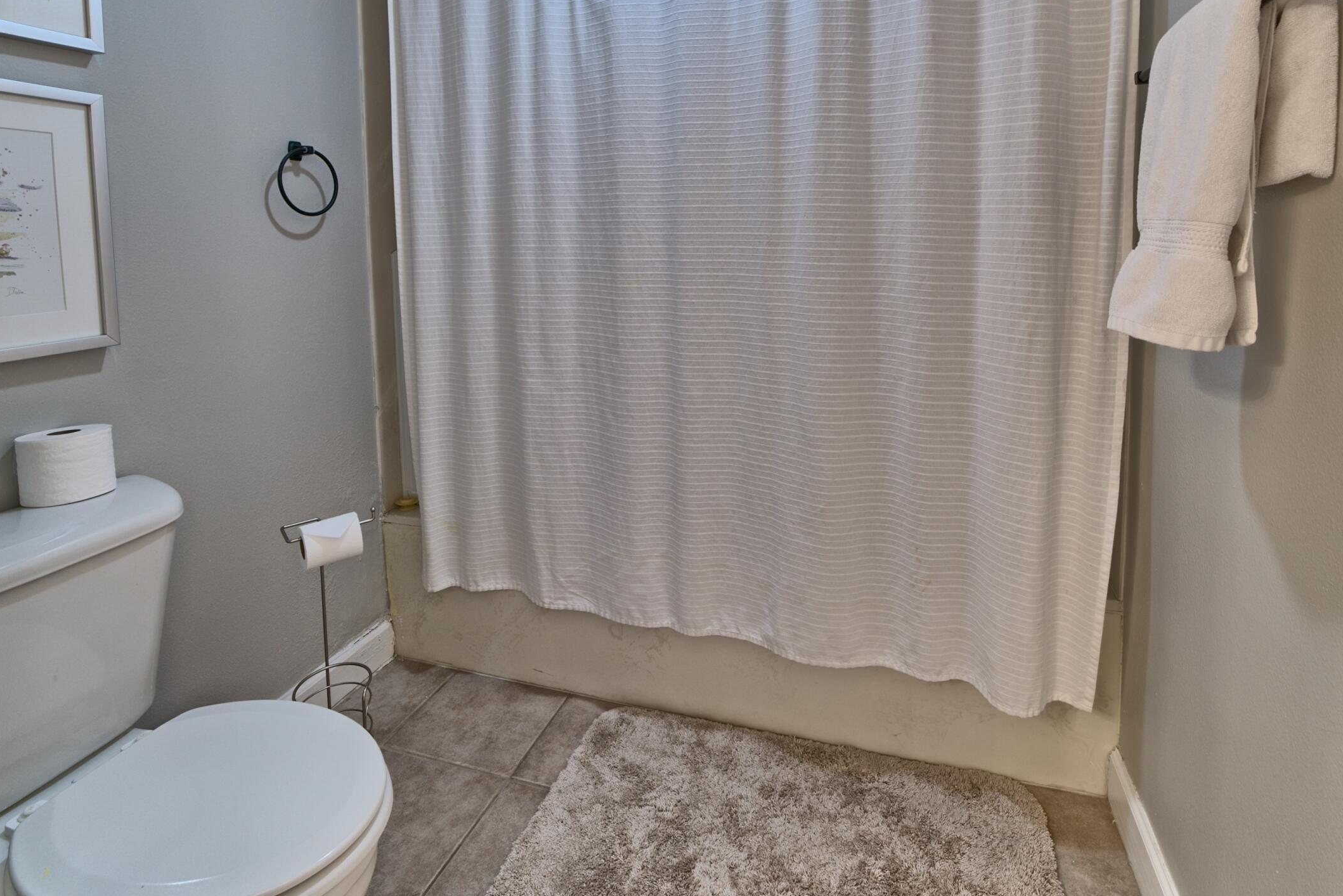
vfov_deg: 68.1
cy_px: 284
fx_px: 634
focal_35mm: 17
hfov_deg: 93.1
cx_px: 715
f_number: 8
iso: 500
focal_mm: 12
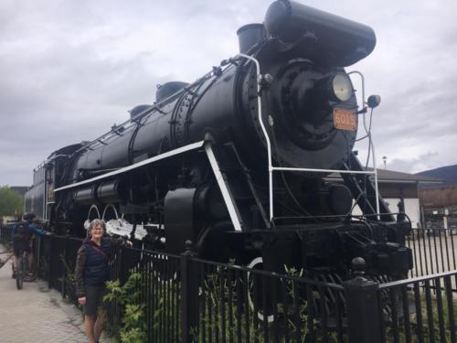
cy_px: 172
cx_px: 228
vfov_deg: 48.2
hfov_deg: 61.7
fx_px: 383
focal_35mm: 29
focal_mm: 4.15
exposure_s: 1/2404
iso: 25
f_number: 2.2
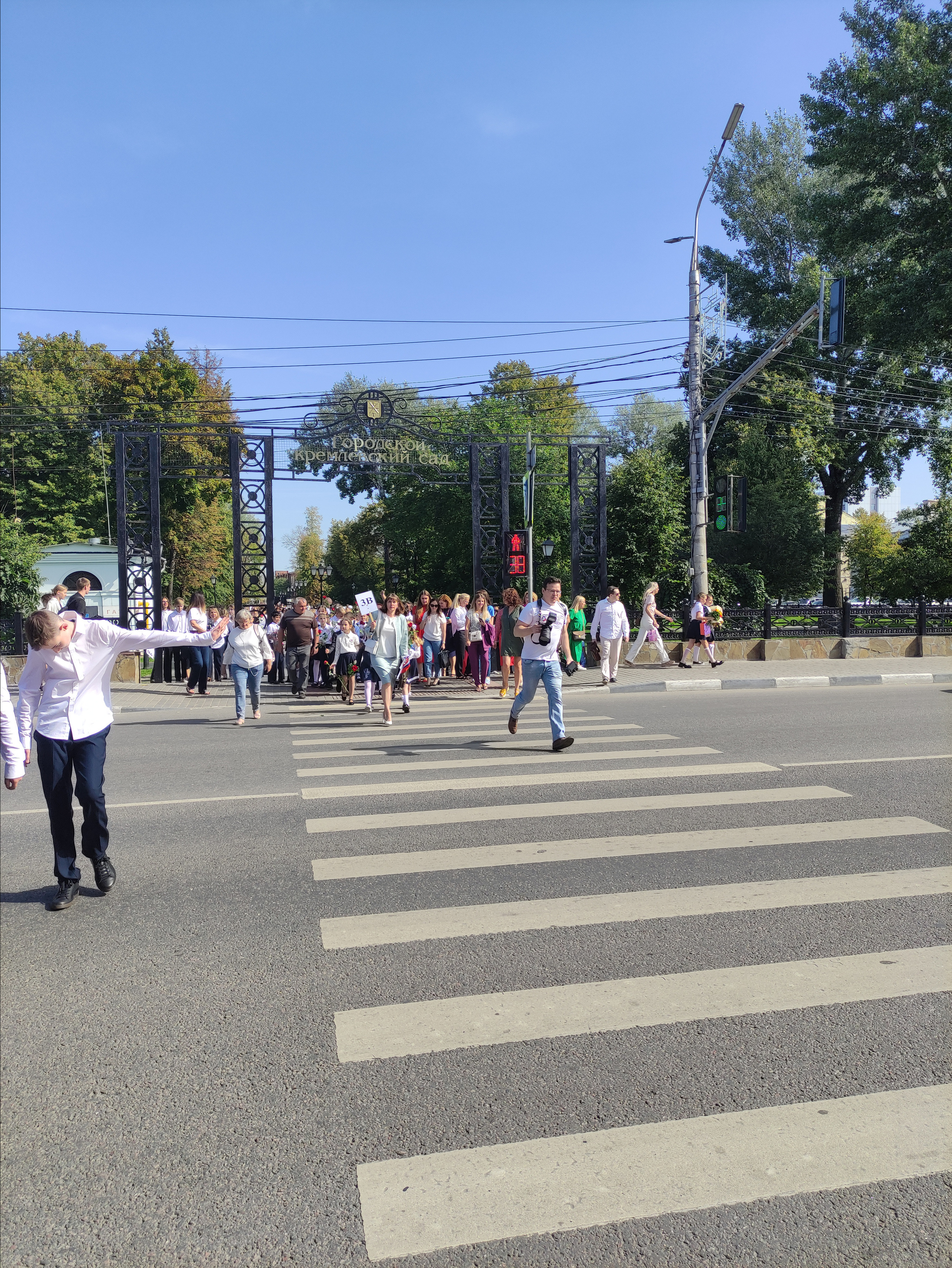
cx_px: 476
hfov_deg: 54.9
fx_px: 916
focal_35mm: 25
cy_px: 634
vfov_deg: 69.4
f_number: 1.89
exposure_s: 1/1018
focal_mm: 5.43
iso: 100
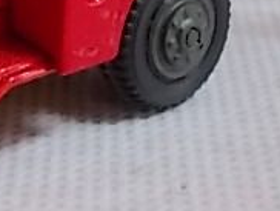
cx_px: -97
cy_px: -23
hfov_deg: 12.6
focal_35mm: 151
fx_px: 1223
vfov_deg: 9.7
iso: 200
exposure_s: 1/20
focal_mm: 6.1
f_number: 3.3
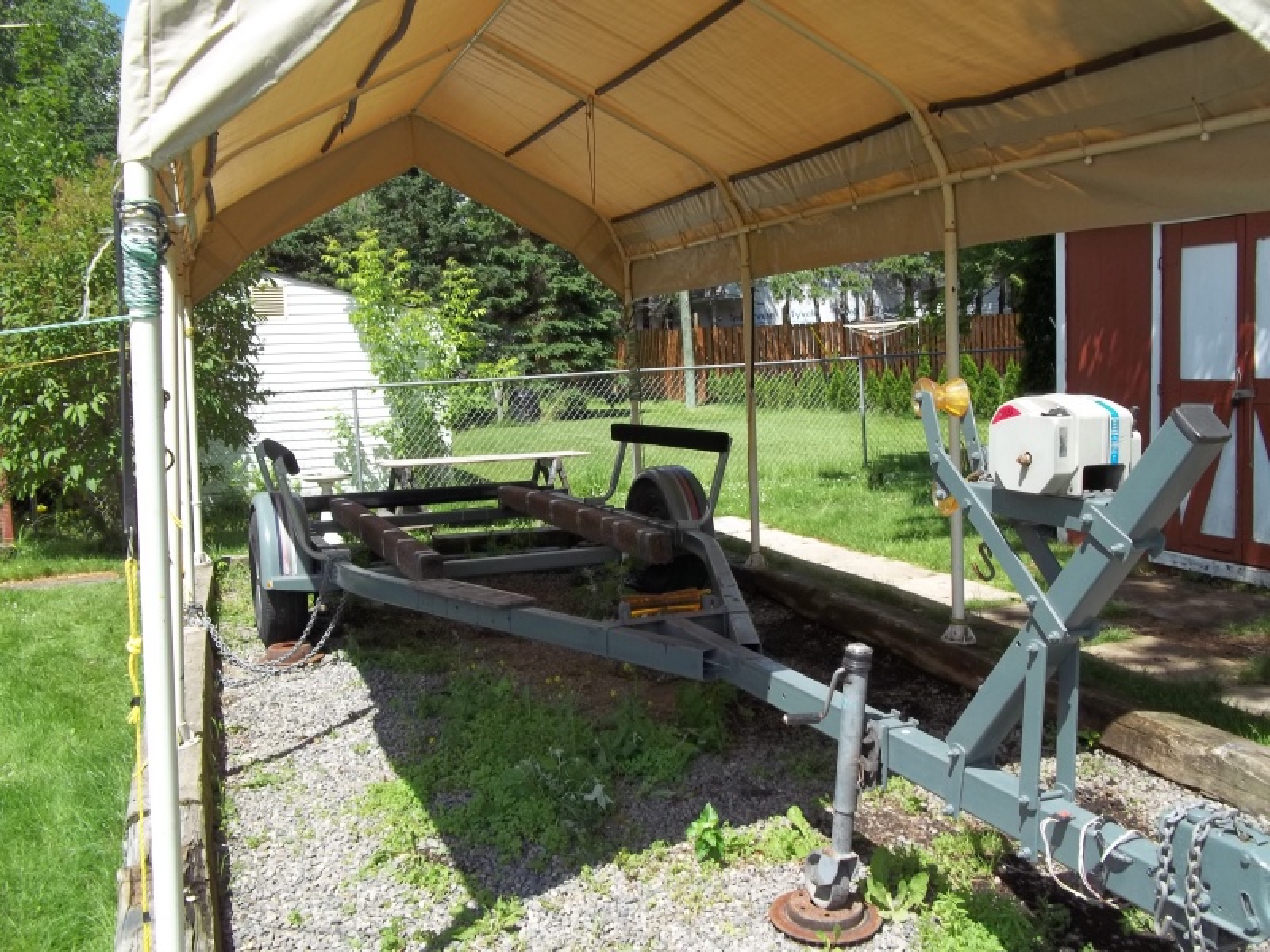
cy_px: 476
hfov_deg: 56.8
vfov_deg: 44.2
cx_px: 635
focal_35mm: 32
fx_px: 1174
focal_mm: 5.7
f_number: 8.8
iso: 64
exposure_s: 1/80
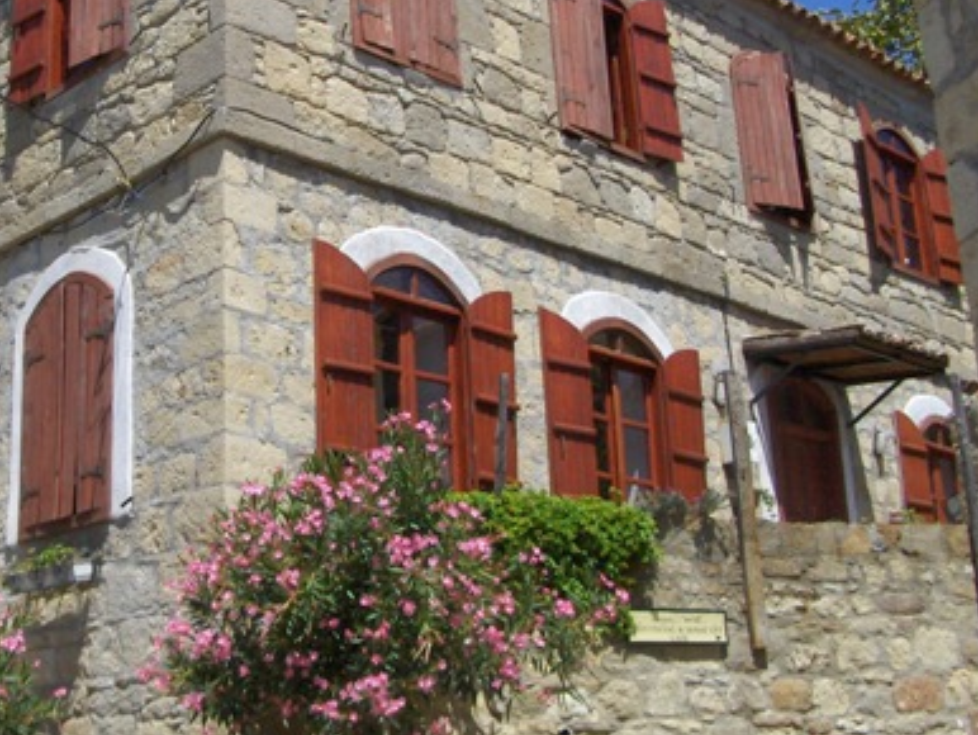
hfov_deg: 32.5
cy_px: 264
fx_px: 1640
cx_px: 236
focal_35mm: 58
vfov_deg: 25.2
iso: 100
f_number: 4.3
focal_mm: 5.8
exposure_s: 1/1220
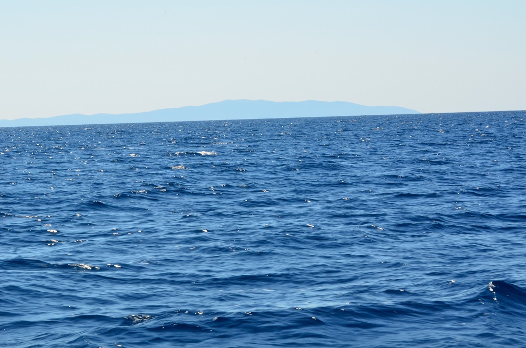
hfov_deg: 15.9
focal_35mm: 129
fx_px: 1880
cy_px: 174
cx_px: 263
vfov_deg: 10.6
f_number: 32
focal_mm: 86
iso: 400
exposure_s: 1/60
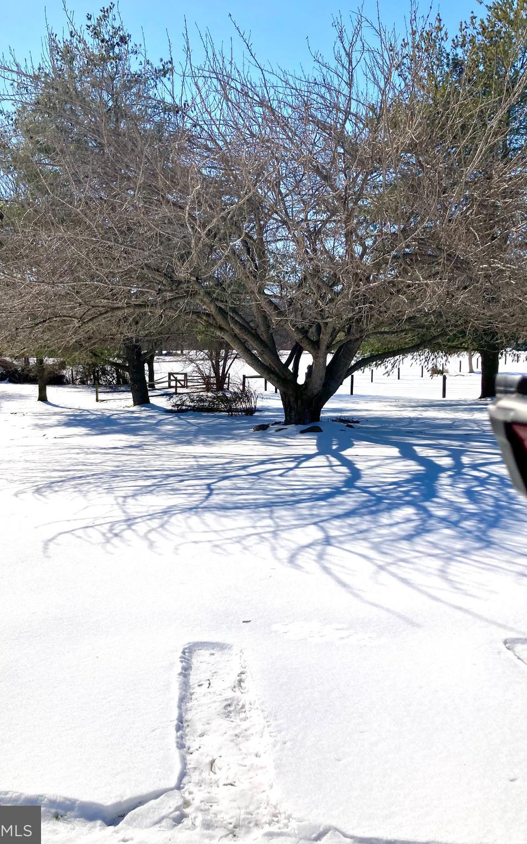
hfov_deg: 41.7
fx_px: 689
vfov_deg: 62.9
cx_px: 222
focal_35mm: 30
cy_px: 425
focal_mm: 3.99
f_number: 1.8
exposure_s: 1/6024
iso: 20
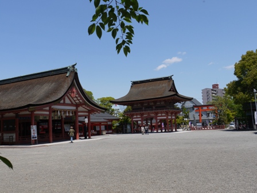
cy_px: 96
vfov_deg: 41.8
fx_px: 252
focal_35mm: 34
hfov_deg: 54.0
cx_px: 128
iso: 100
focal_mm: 17
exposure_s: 1/400
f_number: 8
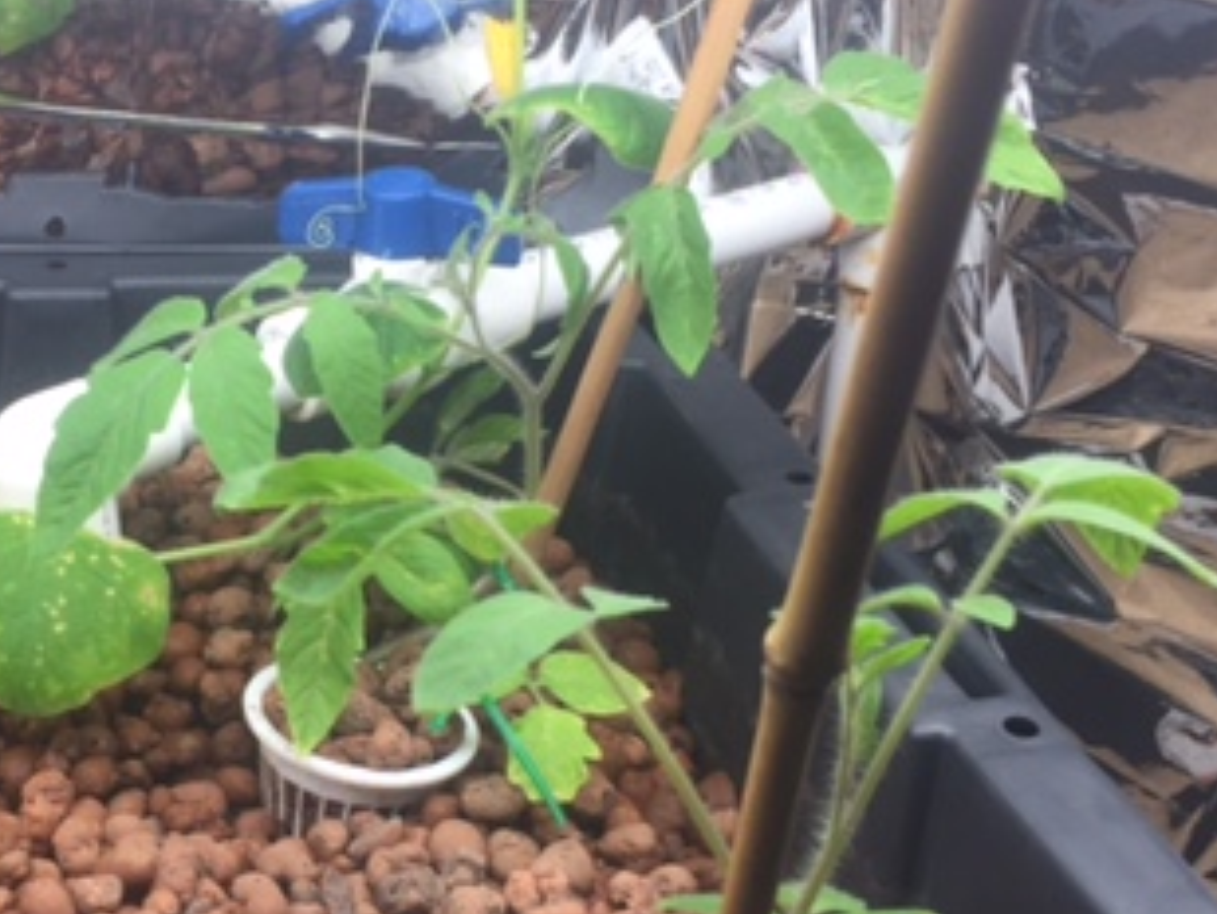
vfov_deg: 24.3
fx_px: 2110
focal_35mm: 60
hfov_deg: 31.4
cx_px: 256
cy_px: 587
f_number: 2.2
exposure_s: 1/60
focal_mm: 4.15
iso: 40
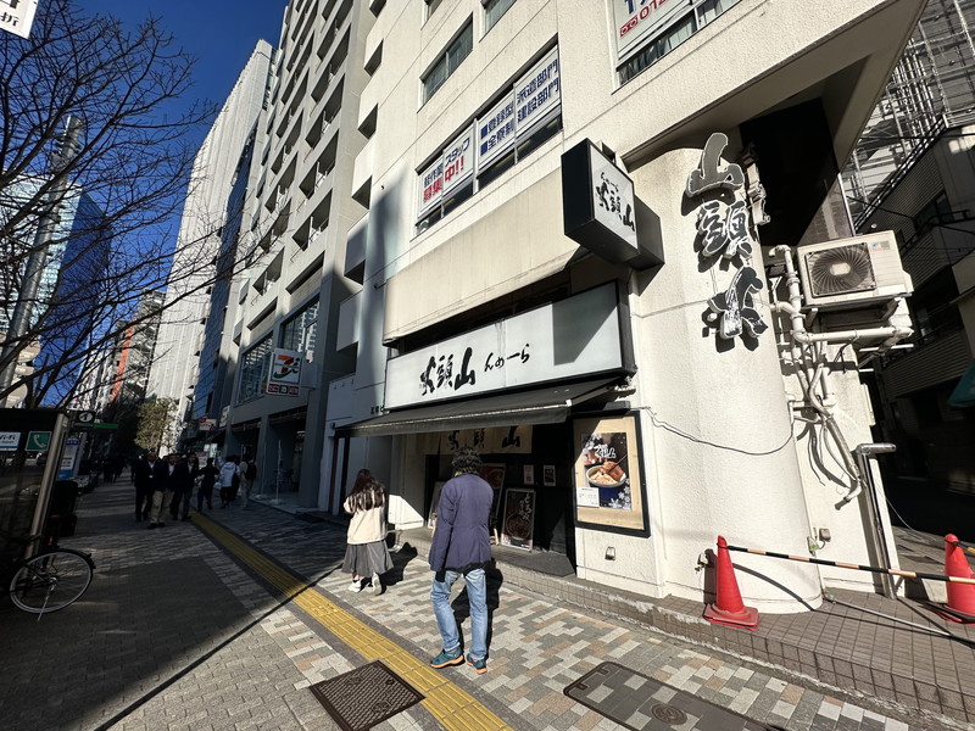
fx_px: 394
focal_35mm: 14
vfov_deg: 85.7
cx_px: 488
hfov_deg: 102.1
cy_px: 366
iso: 50
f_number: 2.2
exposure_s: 1/3300
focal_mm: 2.22
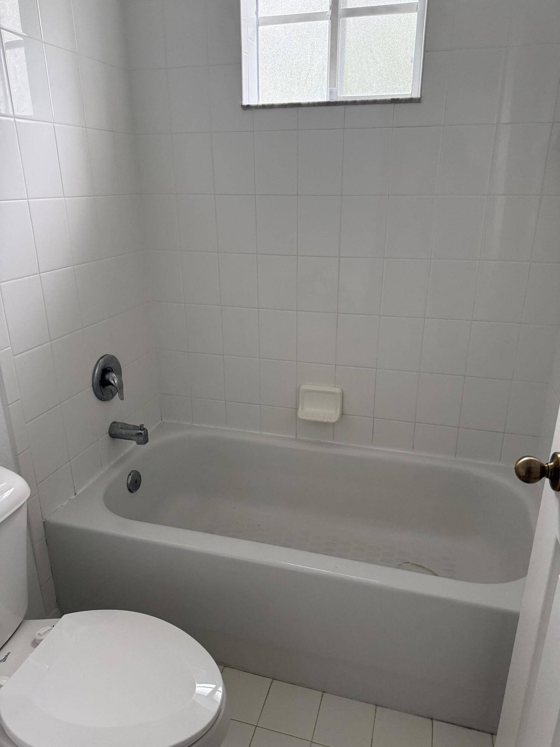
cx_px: 280
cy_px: 374
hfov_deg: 56.8
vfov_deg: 71.6
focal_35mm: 24
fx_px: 518
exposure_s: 1/120
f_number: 1.78
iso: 320
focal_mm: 6.76
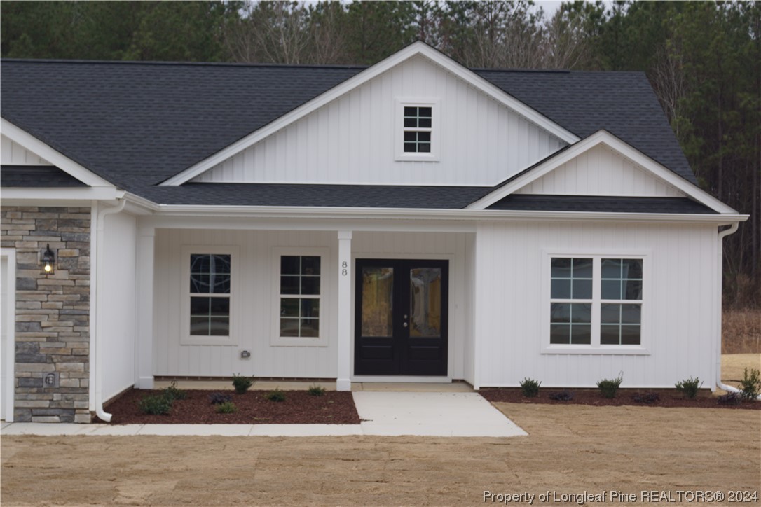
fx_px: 1268
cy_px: 254
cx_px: 380
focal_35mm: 60
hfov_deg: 33.4
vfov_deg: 22.6
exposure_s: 1/160
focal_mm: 40
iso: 100
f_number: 8
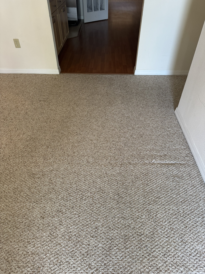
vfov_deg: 71.6
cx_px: 102
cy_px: 137
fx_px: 190
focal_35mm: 24
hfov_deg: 56.8
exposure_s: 1/120
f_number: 1.78
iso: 200
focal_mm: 6.76
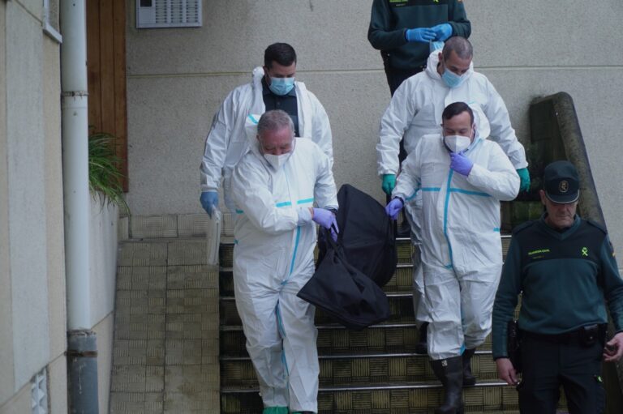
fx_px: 2724
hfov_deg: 13.0
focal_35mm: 158
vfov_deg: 8.7
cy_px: 207
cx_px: 312
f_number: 4.5
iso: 500
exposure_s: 1/320
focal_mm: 105
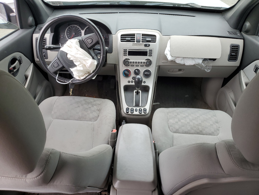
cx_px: 130
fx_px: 195
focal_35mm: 26
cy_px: 98
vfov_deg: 53.1
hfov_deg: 67.3
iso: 50
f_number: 1.5
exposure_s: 1/159
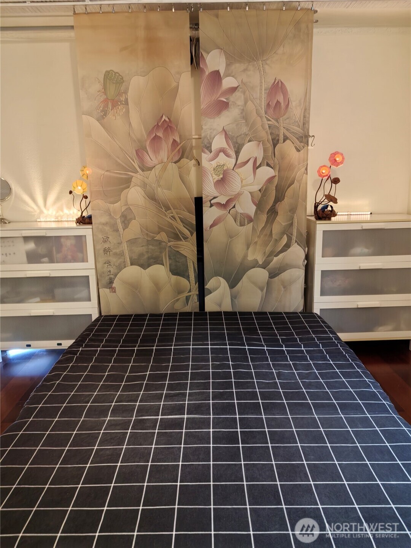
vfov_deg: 65.3
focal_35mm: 27
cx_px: 206
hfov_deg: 51.4
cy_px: 274
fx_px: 427
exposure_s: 1/40
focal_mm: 5.72
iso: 160
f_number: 1.4
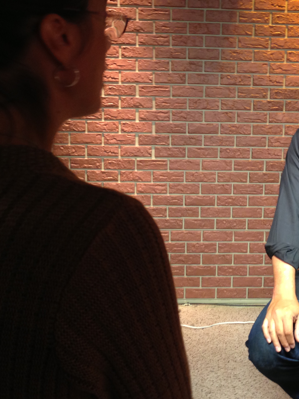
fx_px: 645
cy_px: 160
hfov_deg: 26.0
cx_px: 202
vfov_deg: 34.2
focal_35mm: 56
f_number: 2.4
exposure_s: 1/20
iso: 100
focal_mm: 4.13
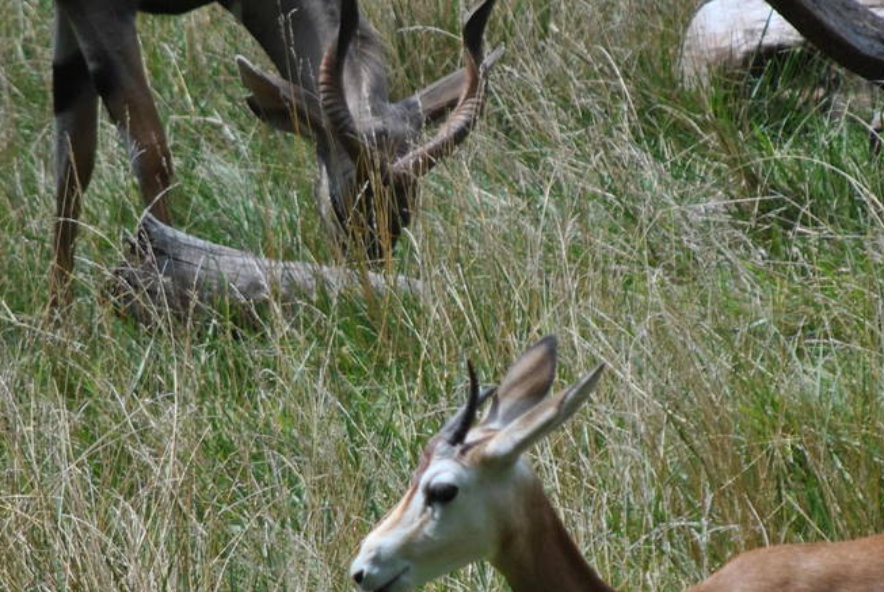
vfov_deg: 1.9
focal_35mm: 736
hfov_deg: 2.8
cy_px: 379
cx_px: 414
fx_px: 18101
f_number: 5.6
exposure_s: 1/800
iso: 200
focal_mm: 200
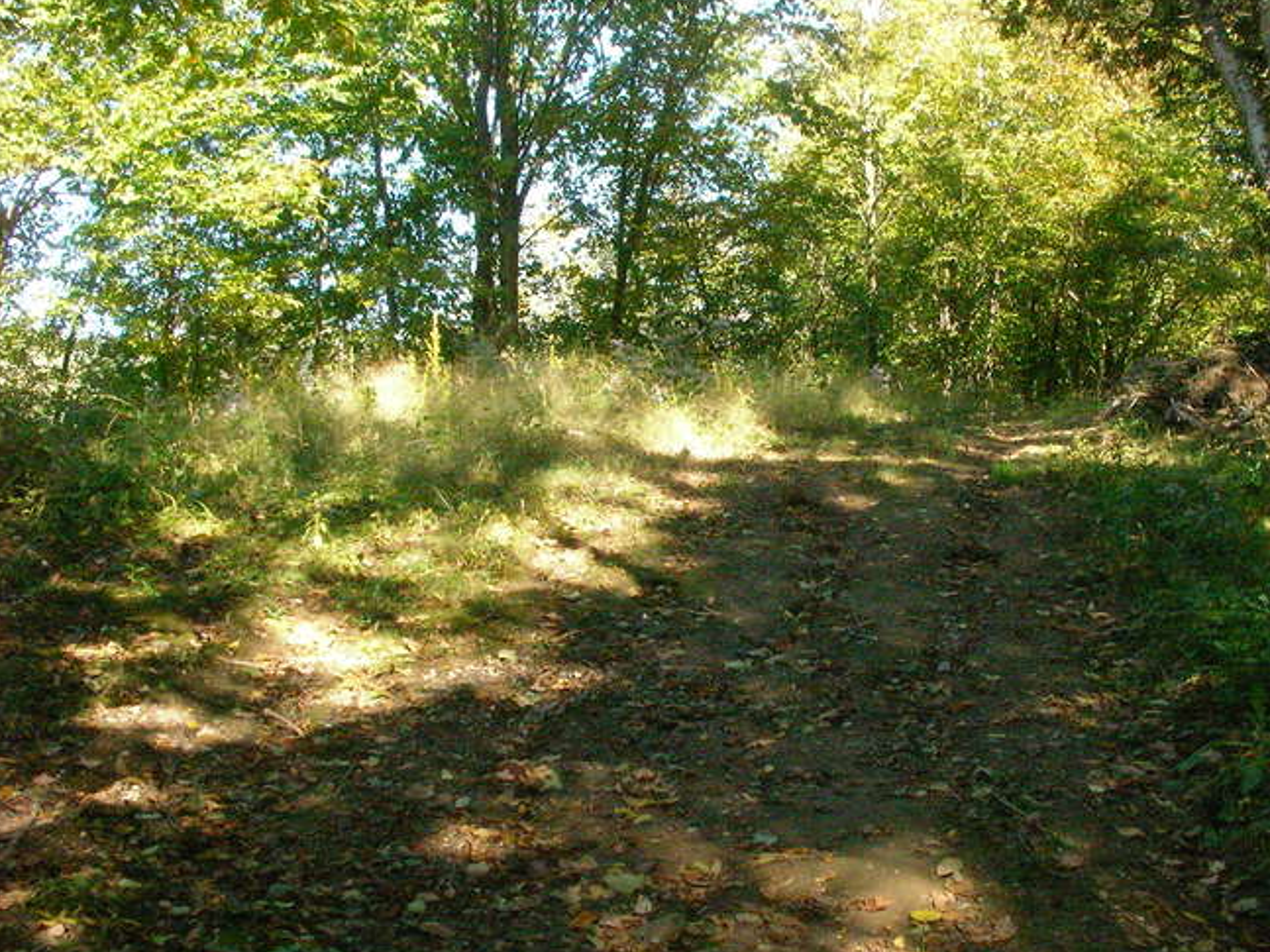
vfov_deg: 30.9
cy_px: 432
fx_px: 1724
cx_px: 769
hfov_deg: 40.2
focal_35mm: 47
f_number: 5.6
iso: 400
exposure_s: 1/196
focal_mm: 6.3
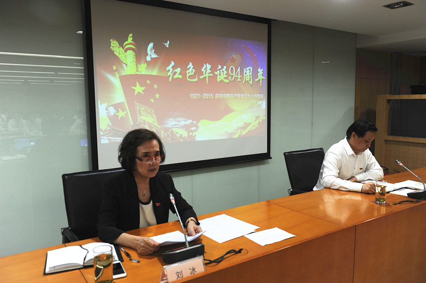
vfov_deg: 42.3
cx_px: 213
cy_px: 142
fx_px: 367
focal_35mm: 31
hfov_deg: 60.3
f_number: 4
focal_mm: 31
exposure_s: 1/60
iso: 500
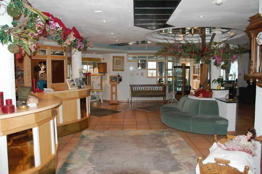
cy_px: 87
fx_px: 196
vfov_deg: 47.8
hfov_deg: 67.5
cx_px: 131
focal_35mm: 27
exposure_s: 1/60
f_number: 3.5
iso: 400
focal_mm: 18
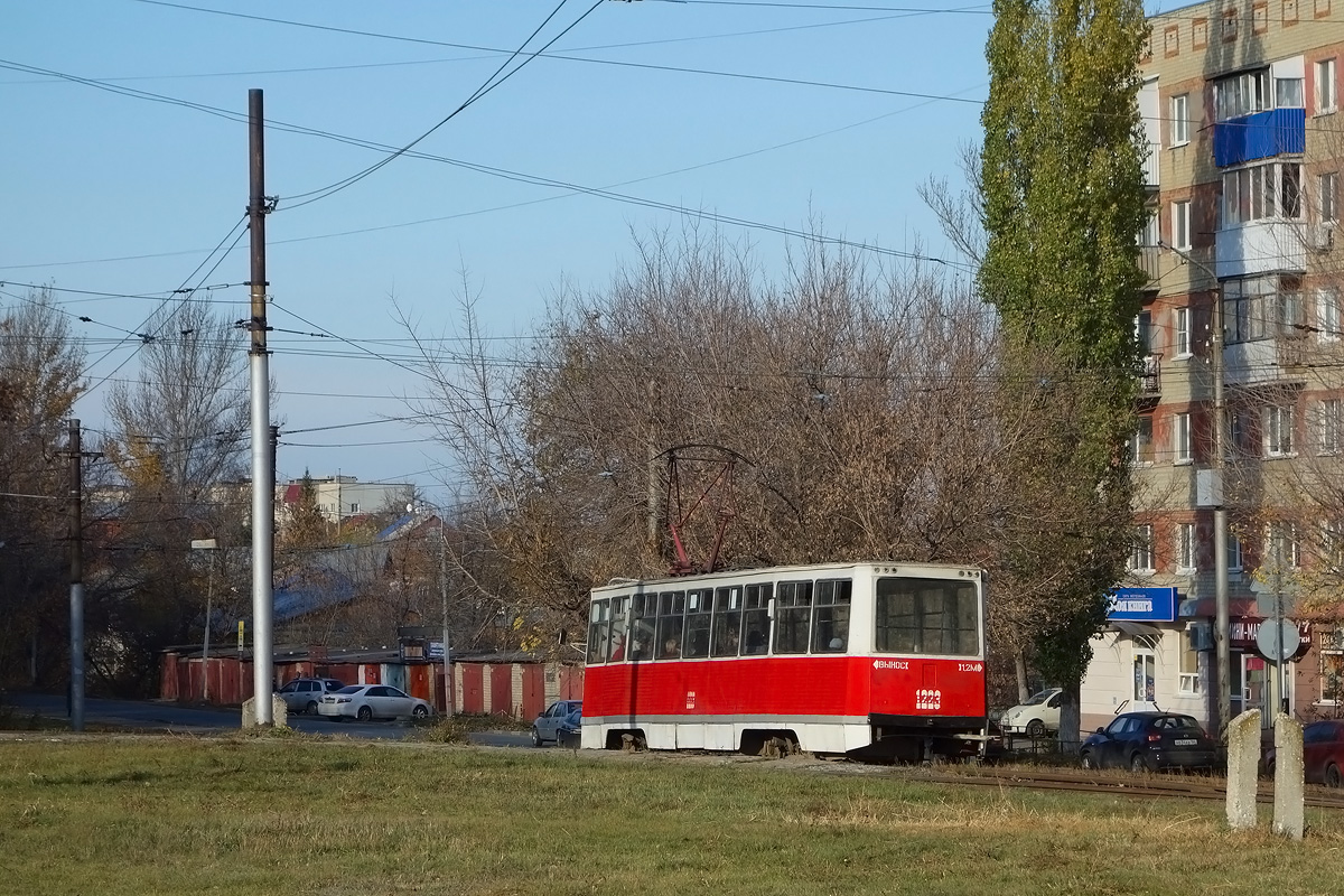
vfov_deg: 13.7
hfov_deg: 20.4
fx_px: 3733
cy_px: 448
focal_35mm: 100
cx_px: 672
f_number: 5.6
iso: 125
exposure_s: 1/500
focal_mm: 37.1
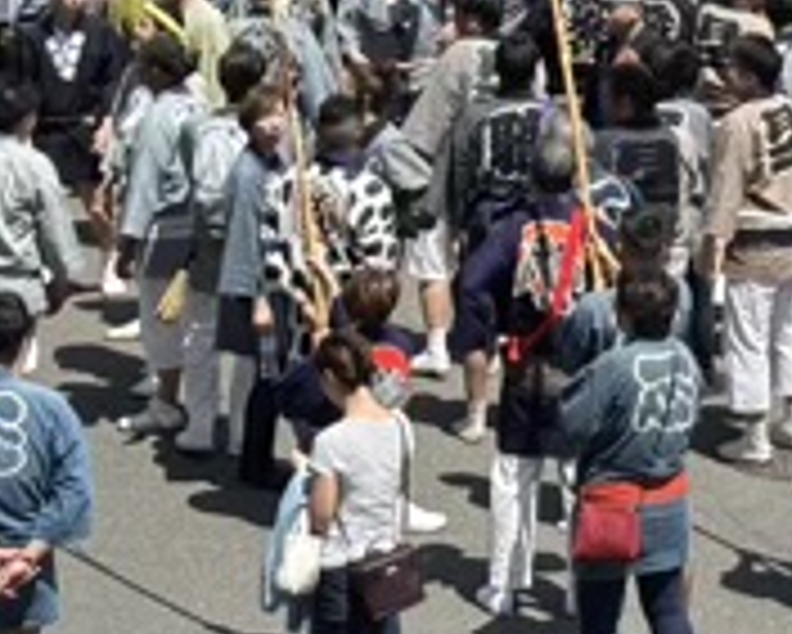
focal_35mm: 202
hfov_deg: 9.6
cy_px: -250
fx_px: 4738
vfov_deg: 7.6
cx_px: 490
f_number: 1.6
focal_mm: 5.96
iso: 40
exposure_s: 1/1876
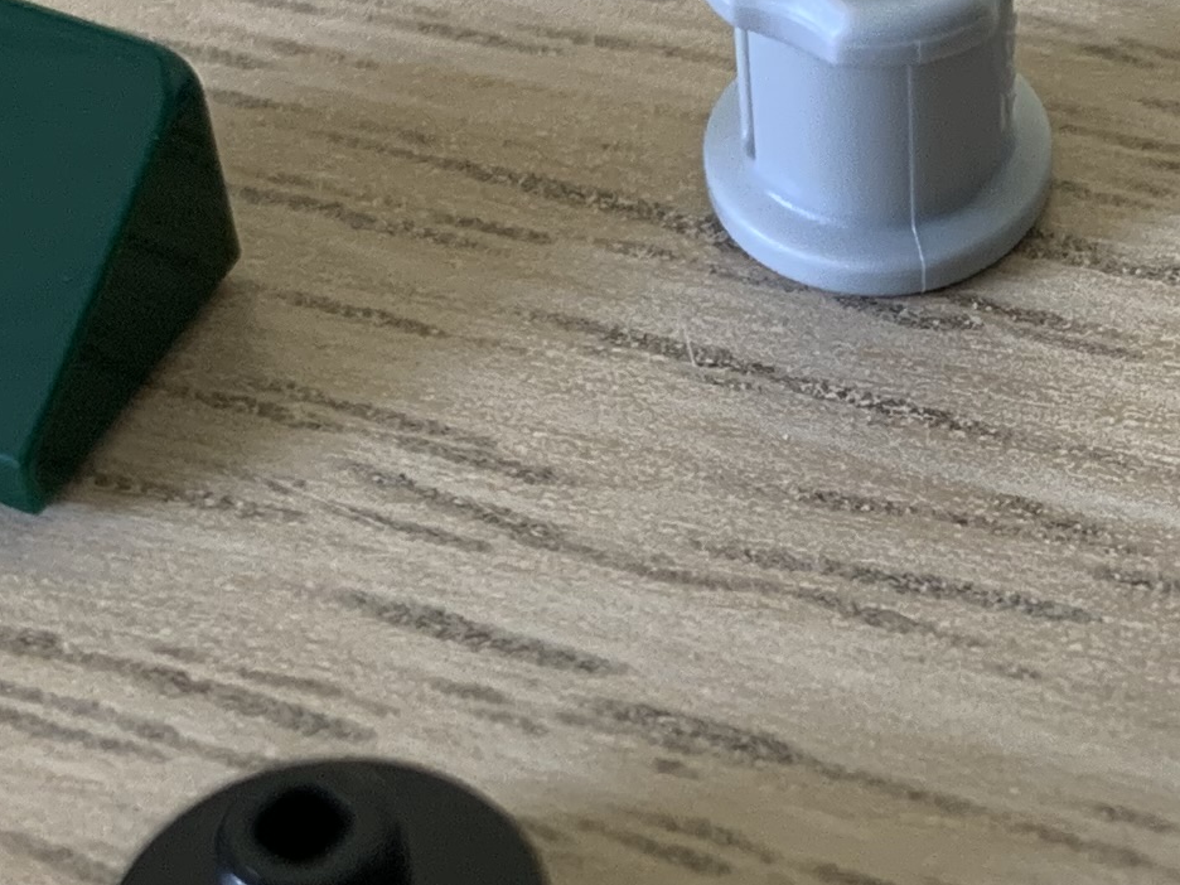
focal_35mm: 112
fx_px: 3818
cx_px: 981
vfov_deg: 13.2
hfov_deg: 17.4
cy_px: 541
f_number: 1.8
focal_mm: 4.25
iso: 160
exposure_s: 1/60
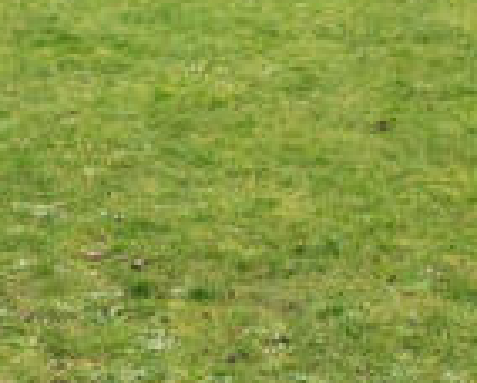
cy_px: -257
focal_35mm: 97
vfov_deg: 14.4
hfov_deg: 19.7
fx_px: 1374
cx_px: 232
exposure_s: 1/800
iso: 2000
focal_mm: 22.5
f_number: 7.1
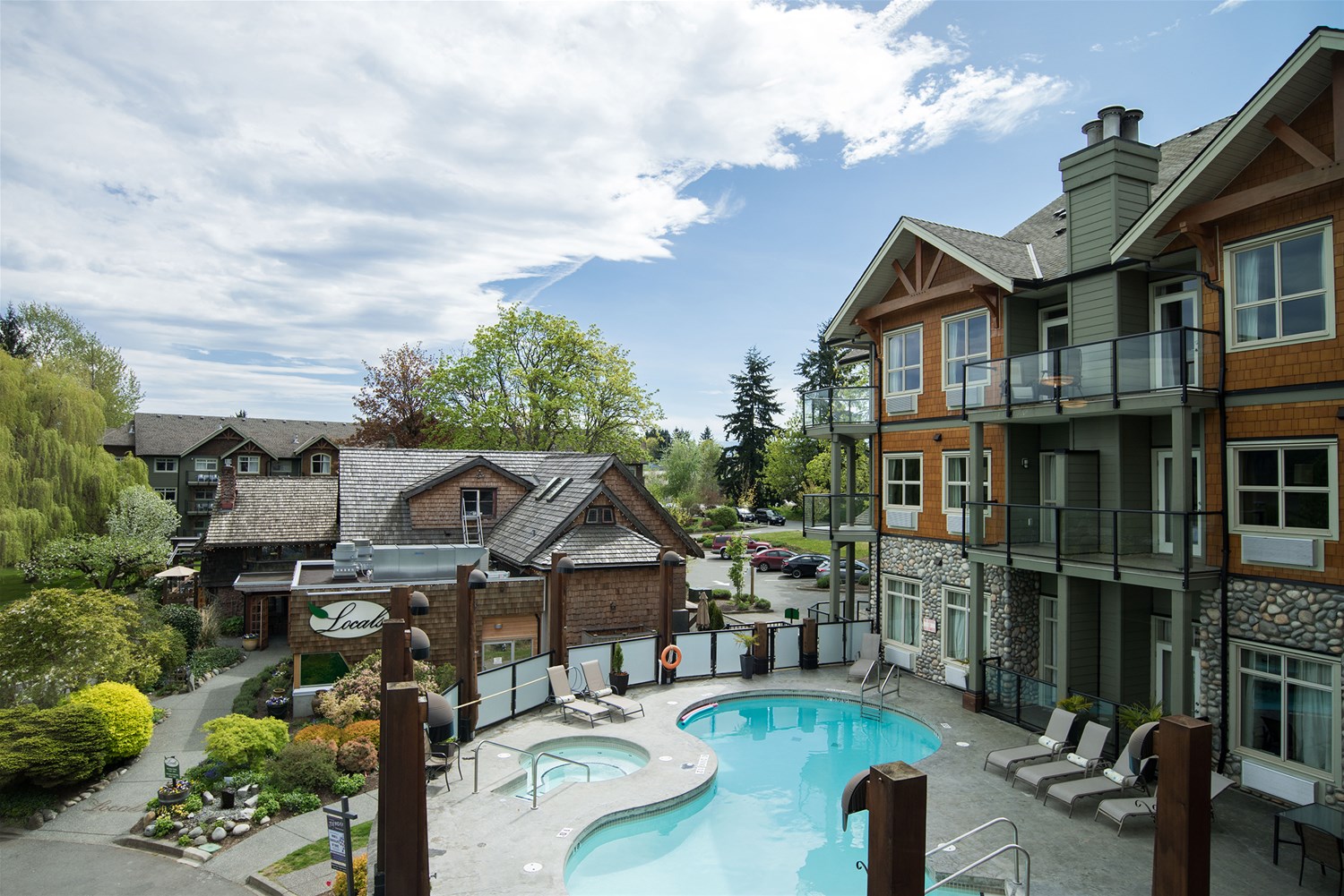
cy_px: 448
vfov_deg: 59.5
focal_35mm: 21
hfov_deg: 81.2
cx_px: 672
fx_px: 784
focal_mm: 21
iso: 250
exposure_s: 1/1000
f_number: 5
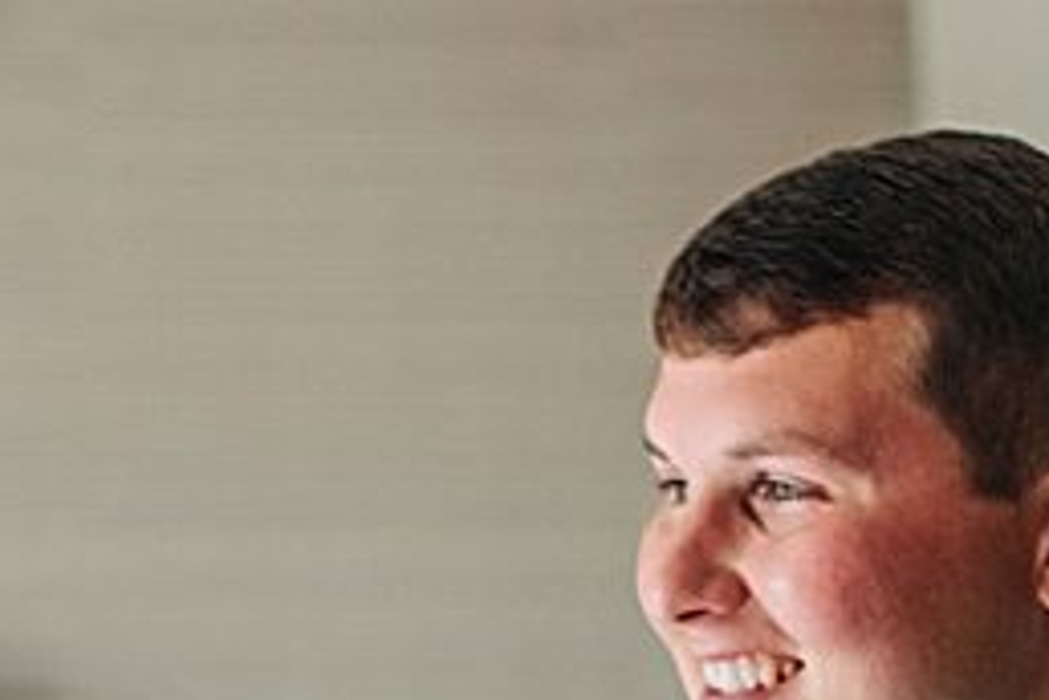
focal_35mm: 182
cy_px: 950
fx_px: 5303
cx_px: 142
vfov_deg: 7.5
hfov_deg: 11.2
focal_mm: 50
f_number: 1.8
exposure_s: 1/640
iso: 800
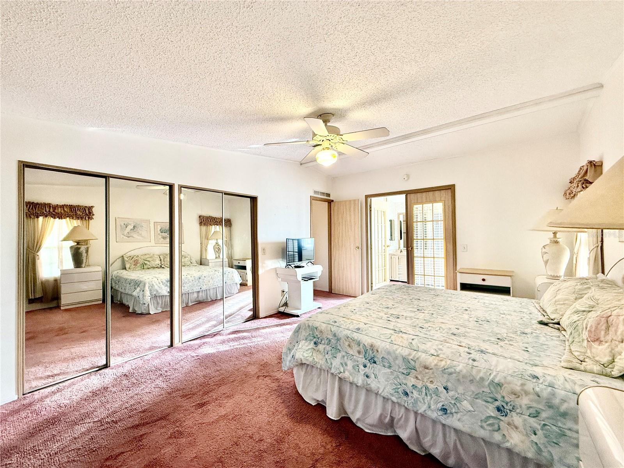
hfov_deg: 102.1
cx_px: 312
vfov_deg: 85.7
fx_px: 252
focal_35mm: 14
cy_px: 234
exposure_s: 1/120
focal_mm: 2.22
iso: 160
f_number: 2.2
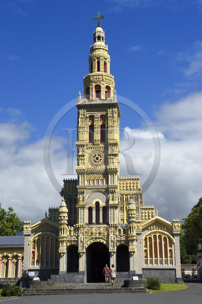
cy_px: 152
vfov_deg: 36.3
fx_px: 464
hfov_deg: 24.6
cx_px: 101
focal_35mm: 55
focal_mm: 55
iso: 200
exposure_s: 1/200
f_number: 18
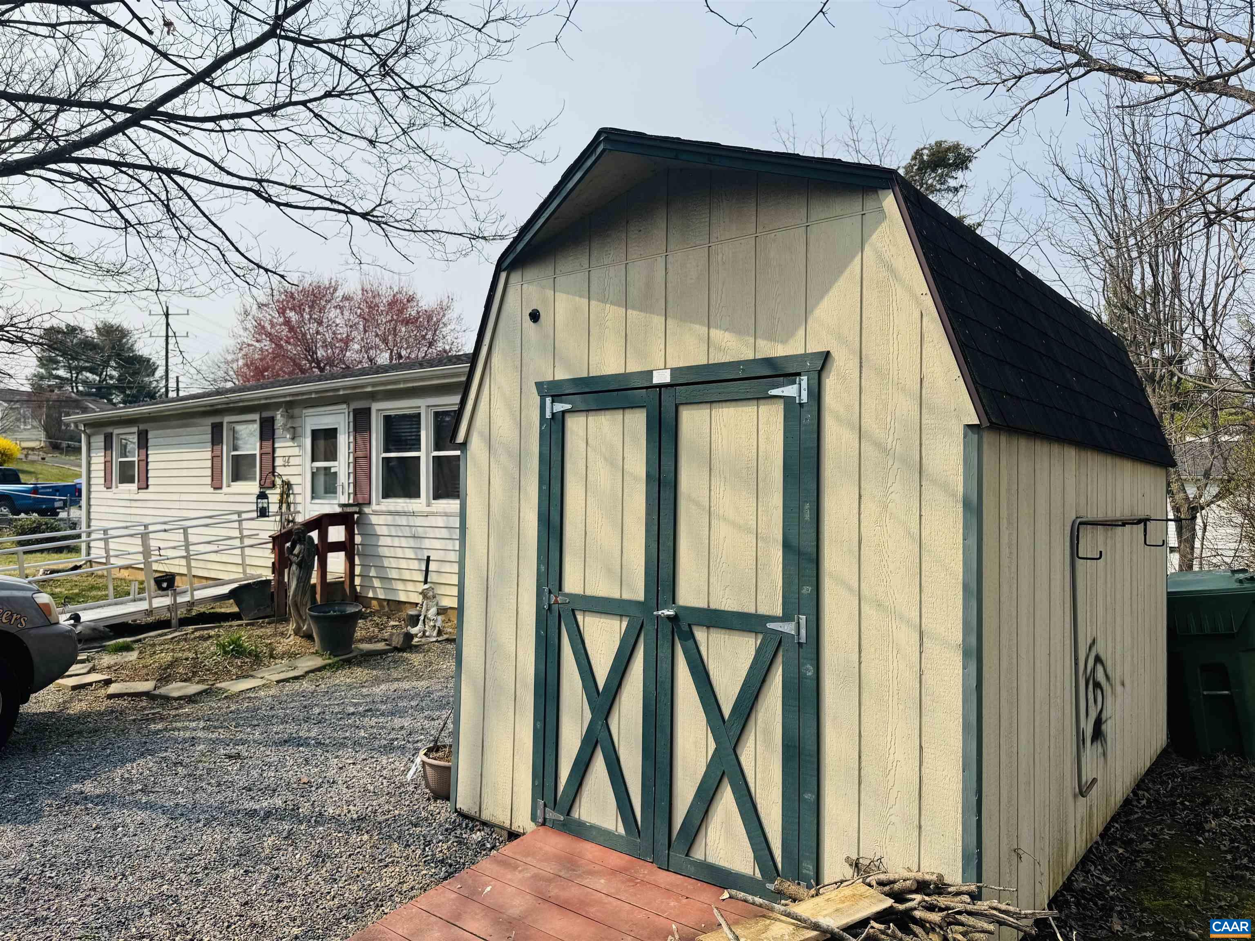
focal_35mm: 24
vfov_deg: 56.8
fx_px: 870
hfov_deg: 71.6
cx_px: 628
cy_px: 470
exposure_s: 1/4950
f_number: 1.78
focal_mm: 6.76
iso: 80
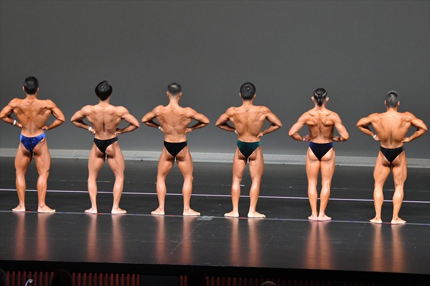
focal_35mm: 187
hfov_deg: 11.0
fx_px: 2233
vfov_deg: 7.3
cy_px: 143
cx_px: 215
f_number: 5.6
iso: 5000
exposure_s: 1/400
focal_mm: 125
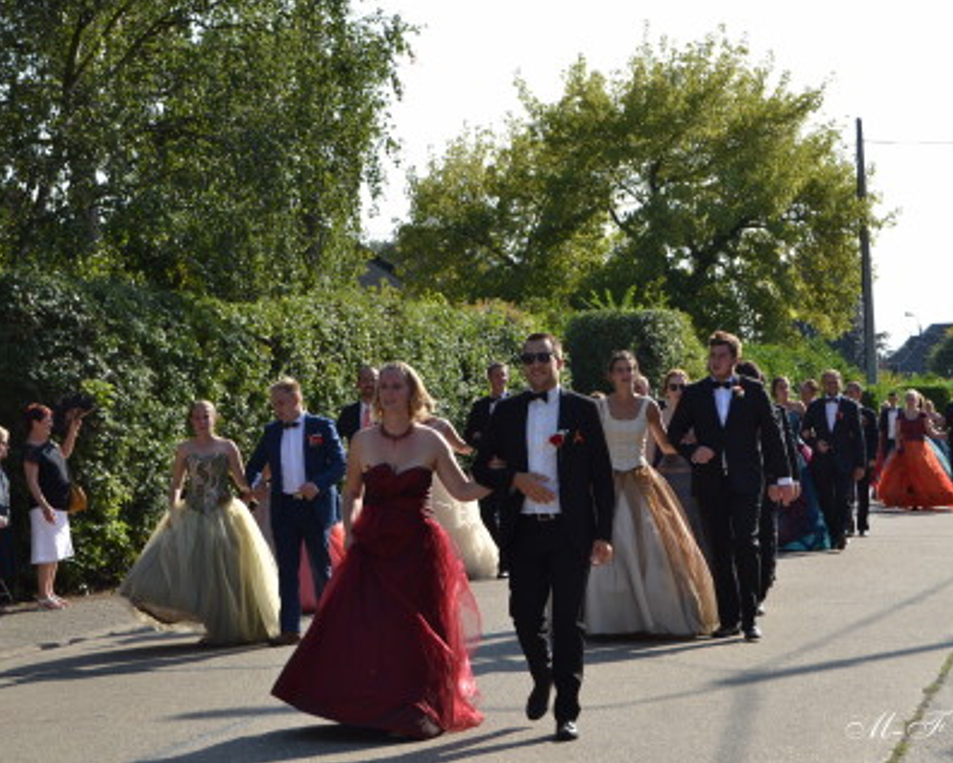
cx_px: 478
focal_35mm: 94
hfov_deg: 20.5
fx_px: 2640
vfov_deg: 16.5
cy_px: 382
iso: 100
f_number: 9
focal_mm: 55
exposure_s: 1/200
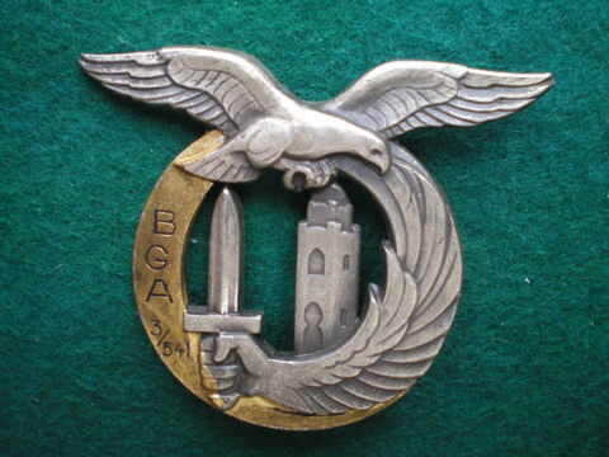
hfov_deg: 49.0
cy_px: 228
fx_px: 669
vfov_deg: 37.7
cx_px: 304
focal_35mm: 38
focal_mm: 6.3
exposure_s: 1/40
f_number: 3.1
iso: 400
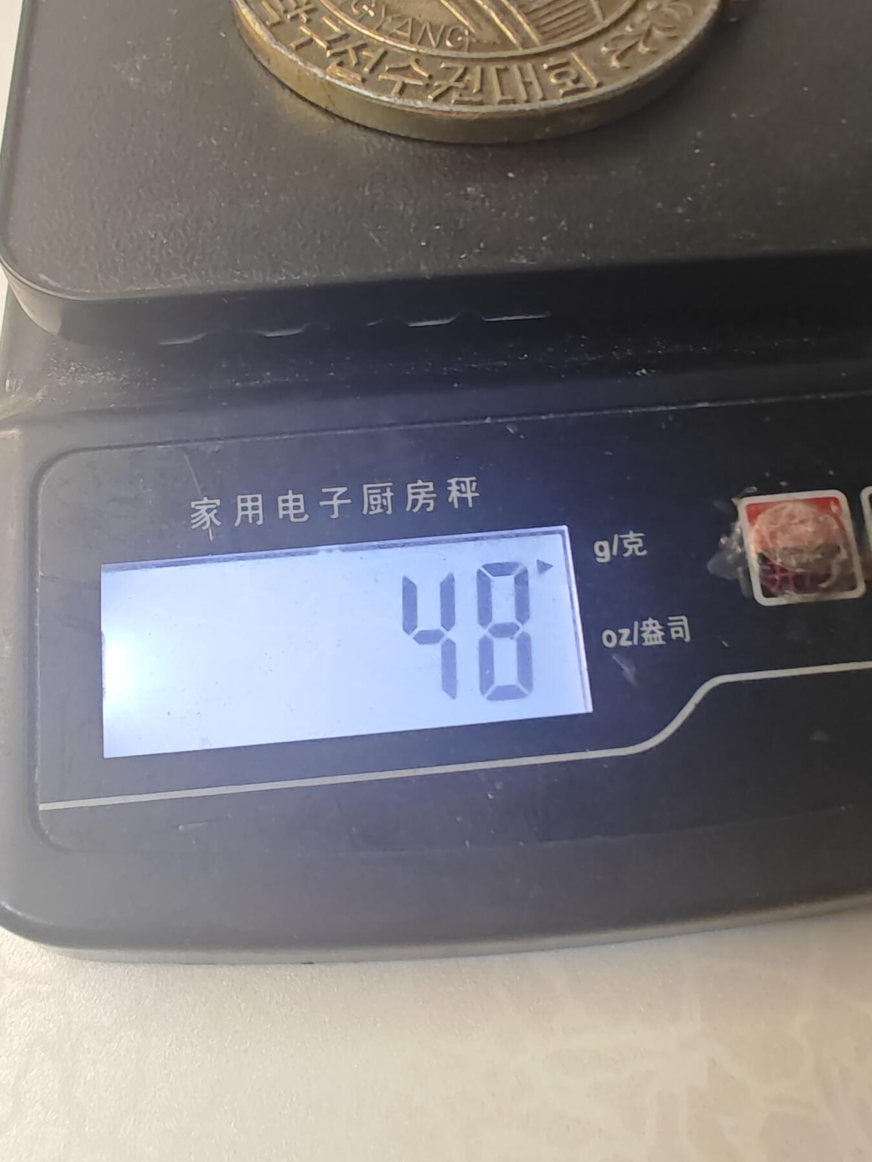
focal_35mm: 27
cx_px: 436
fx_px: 907
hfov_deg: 51.4
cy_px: 581
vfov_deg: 65.3
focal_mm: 1.82
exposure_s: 1/33
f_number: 2
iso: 500
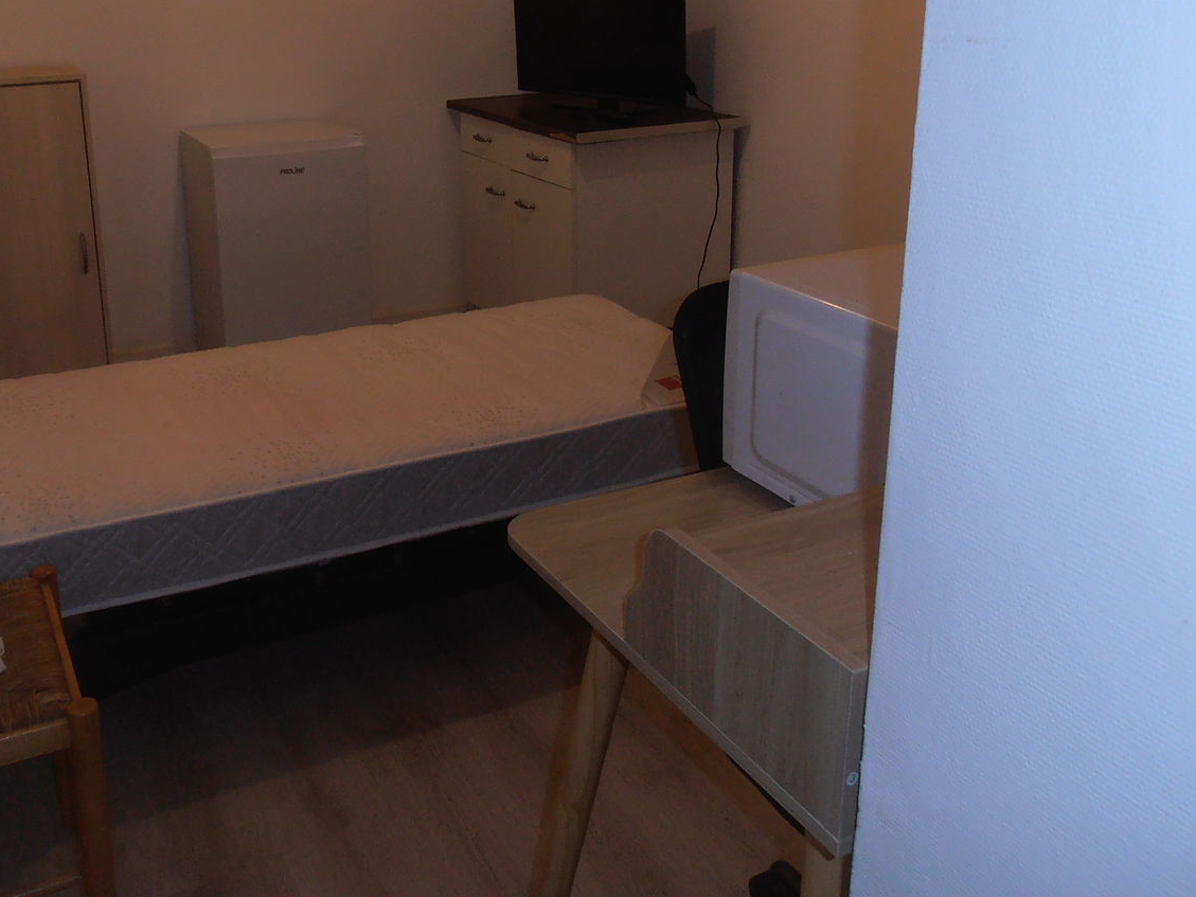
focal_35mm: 34
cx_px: 454
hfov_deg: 53.4
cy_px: 269
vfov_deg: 41.0
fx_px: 1175
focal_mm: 4.2
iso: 125
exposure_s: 1/30
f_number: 3
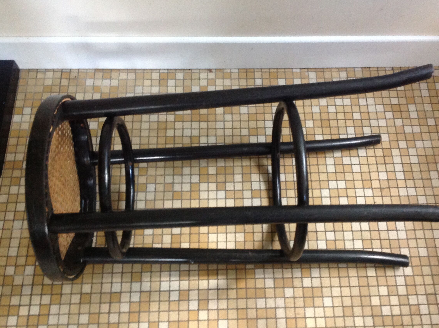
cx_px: 244
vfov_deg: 35.9
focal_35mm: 40
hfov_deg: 46.8
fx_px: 507
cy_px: 161
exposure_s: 1/15
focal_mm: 4.28
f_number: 2.4
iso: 320
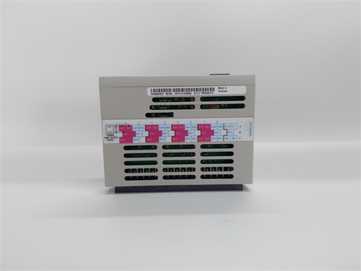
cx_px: 180
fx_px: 282
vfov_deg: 51.4
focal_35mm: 27
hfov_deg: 65.3
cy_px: 136
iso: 143
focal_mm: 3.79
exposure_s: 1/50
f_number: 2
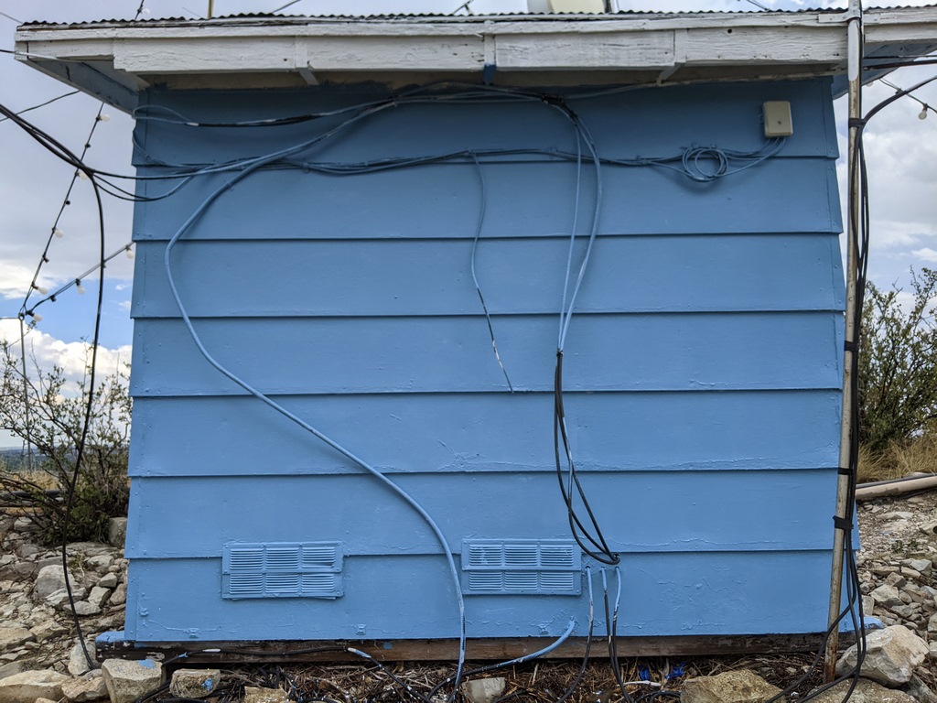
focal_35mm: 27
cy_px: 352
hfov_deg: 65.3
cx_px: 468
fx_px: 731
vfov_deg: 51.4
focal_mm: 4.44
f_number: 1.8
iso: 46
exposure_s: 1/3356
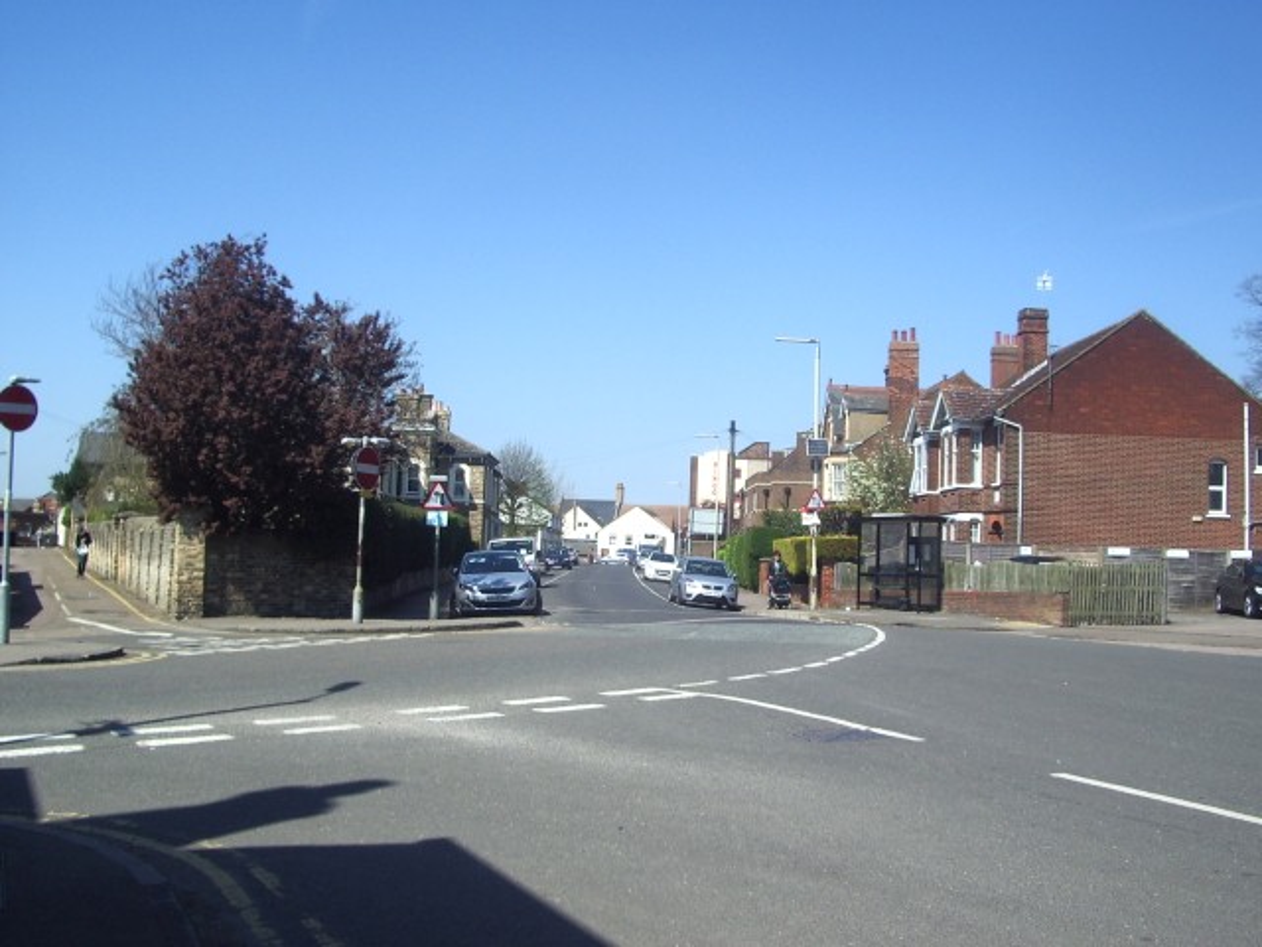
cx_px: 631
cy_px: 474
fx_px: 1385
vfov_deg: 37.7
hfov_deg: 49.0
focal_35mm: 38
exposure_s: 1/400
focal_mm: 5.8
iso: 50
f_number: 4.3
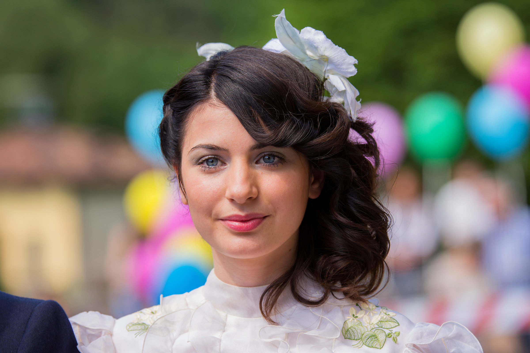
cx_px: 265
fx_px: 2981
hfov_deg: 10.2
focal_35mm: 202
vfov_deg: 6.8
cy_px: 176
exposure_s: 1/250
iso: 100
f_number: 4
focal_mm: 135
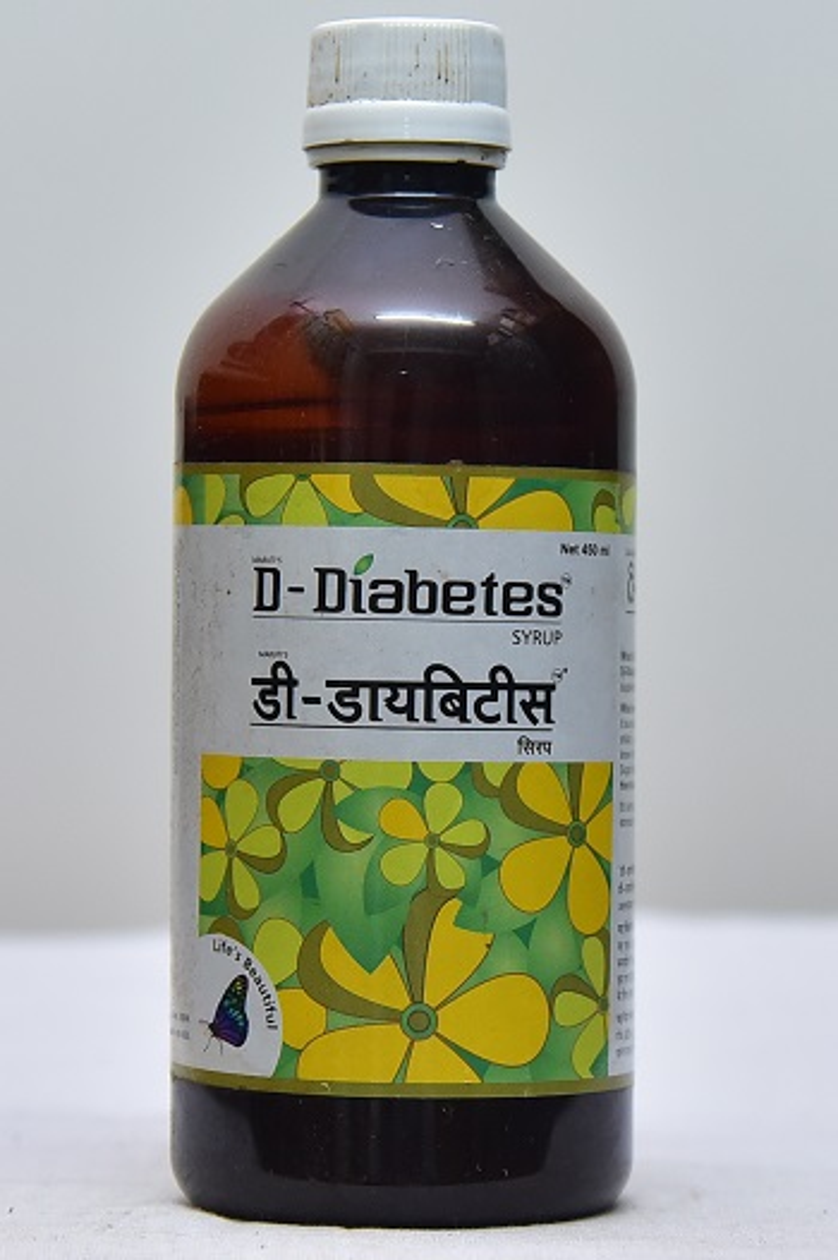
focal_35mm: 65
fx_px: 2272
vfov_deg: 31.0
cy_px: 630
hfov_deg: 20.9
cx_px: 419
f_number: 4
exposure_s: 1/125
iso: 1600
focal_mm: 65
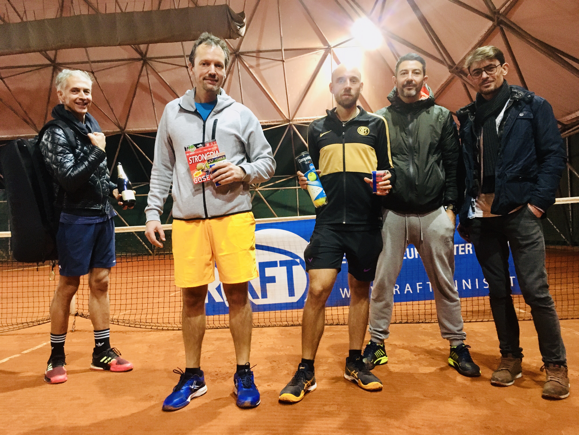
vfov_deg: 48.2
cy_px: 218
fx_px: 485
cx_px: 290
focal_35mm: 29
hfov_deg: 61.7
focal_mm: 4.15
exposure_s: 1/25
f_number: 2.2
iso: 200
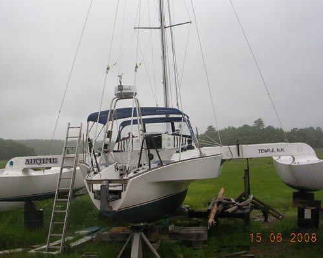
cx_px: 152
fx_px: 430
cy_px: 122
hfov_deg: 41.1
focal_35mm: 45
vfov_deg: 33.4
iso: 50
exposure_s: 1/396
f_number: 2.8
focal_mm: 5.8
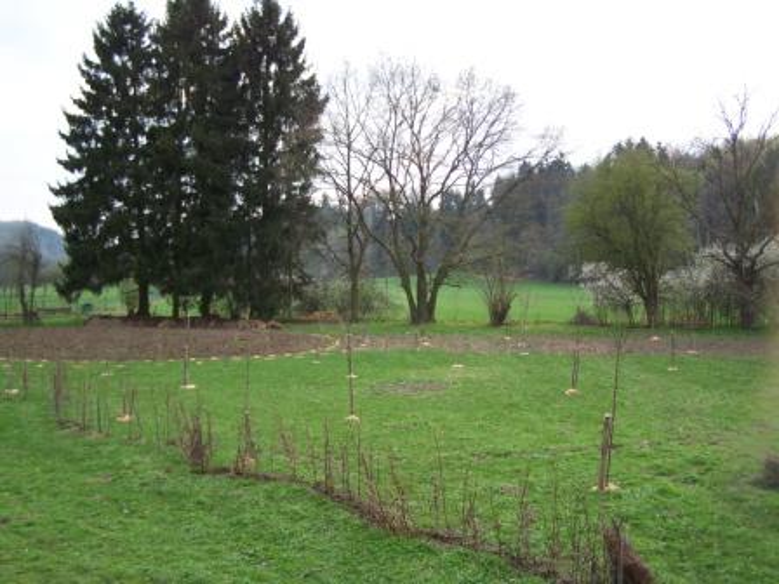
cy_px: 292
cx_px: 390
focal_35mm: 38
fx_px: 855
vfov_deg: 37.7
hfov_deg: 49.0
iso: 64
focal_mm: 6.3
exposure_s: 1/100
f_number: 2.8
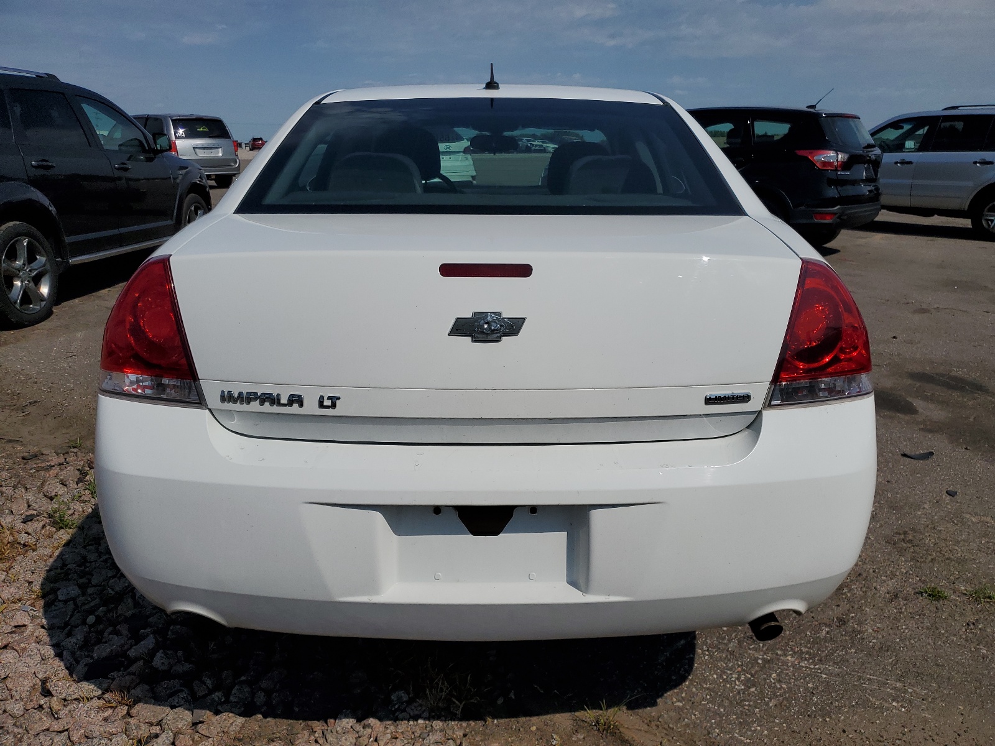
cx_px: 498
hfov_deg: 67.3
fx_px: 747
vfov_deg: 53.1
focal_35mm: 26
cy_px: 373
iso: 53
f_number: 1.5
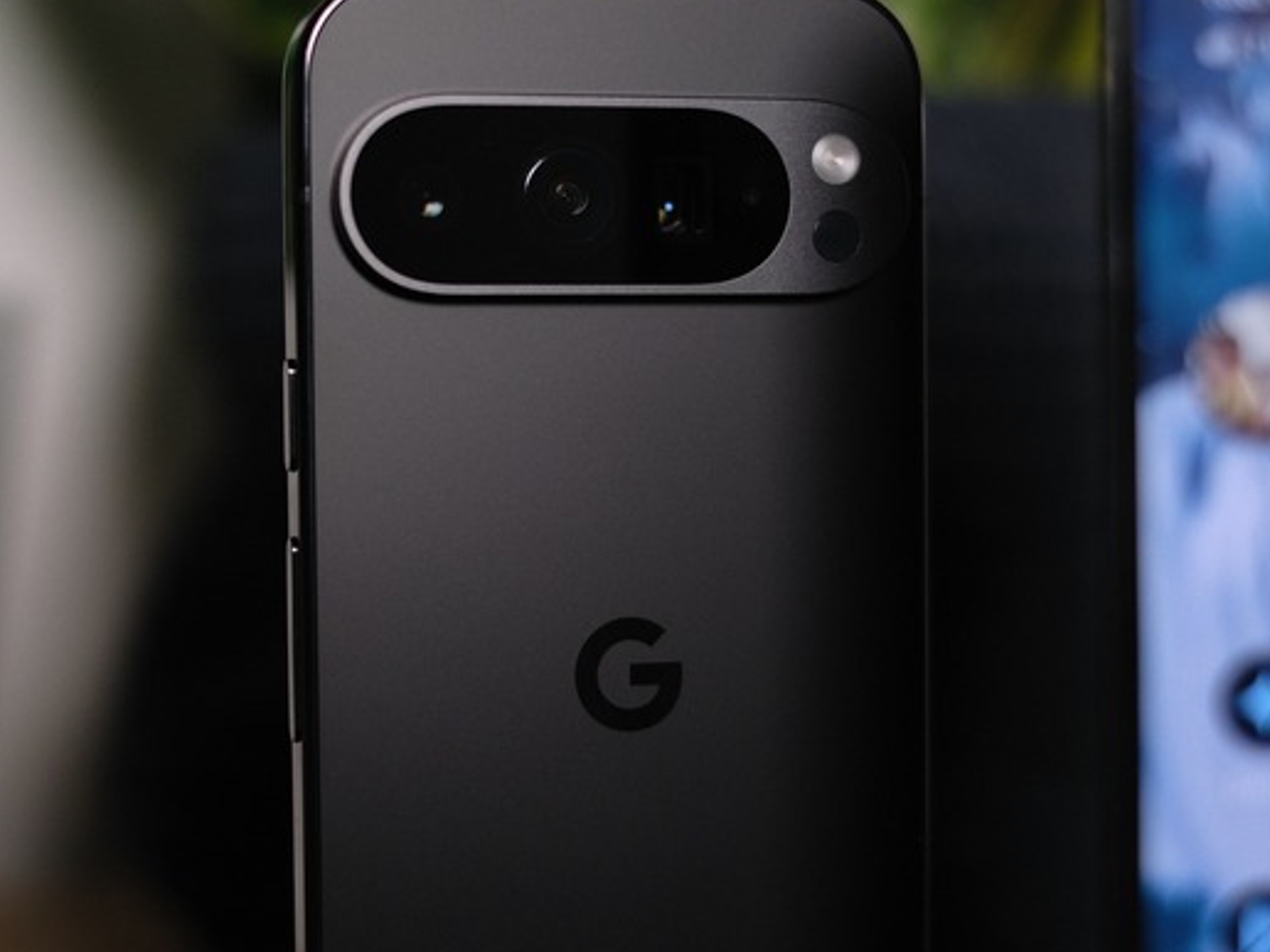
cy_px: 487
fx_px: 2825
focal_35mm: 77
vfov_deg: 19.1
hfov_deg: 25.3
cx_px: 534
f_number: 2
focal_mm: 35
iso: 640
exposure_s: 1/125
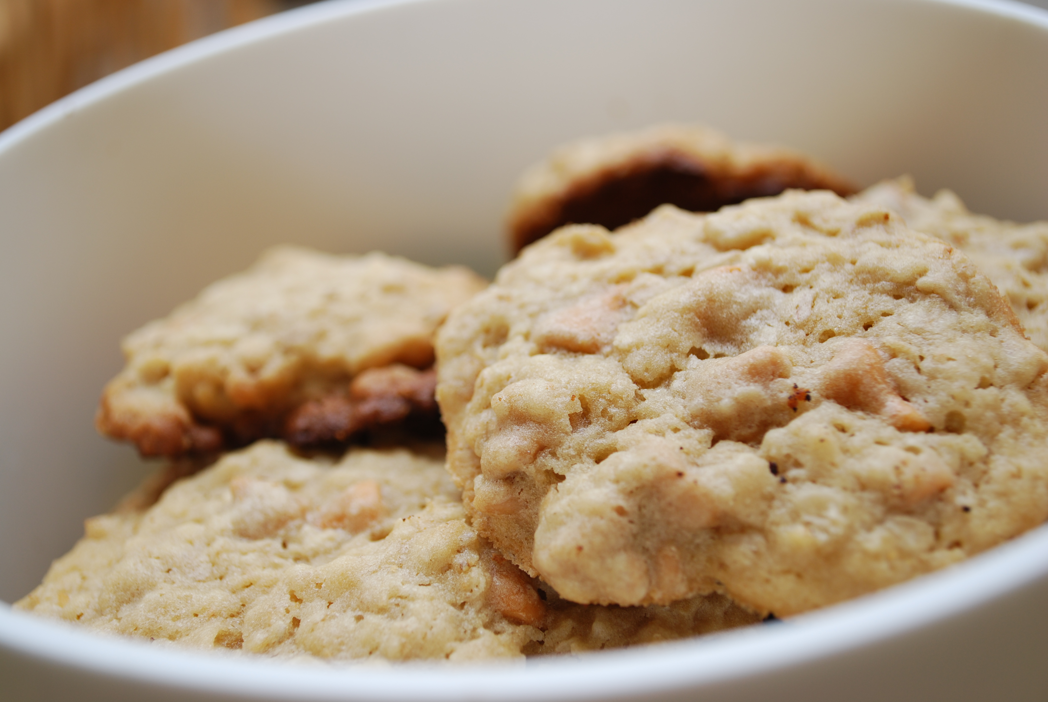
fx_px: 1399
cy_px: 351
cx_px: 524
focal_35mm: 48
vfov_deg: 28.2
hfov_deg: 41.1
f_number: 5
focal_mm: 32
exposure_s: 1/60
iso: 100
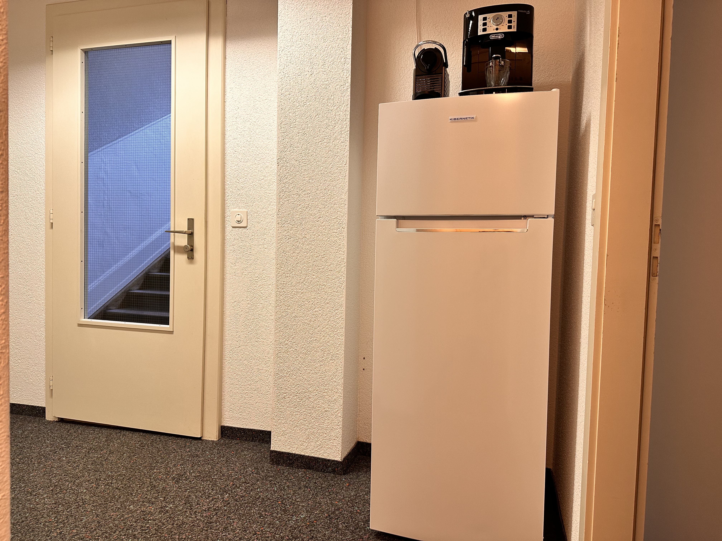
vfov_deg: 56.8
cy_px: 270
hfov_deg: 71.6
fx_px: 501
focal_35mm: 24
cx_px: 361
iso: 160
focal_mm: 6.86
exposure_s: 1/50
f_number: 1.78
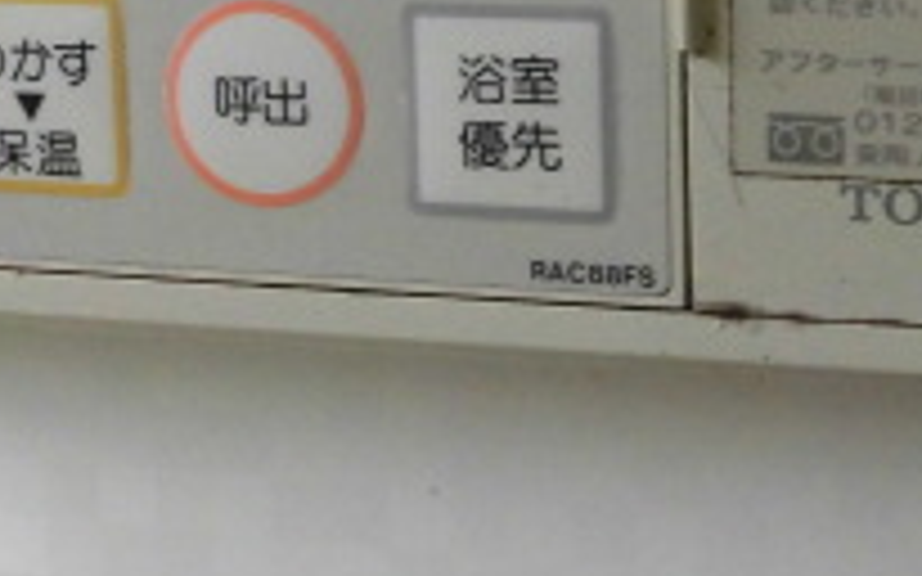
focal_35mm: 126
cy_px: -40
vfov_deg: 10.3
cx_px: 234
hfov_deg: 16.5
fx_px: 3165
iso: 200
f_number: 3.7
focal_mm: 6.77
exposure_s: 1/50
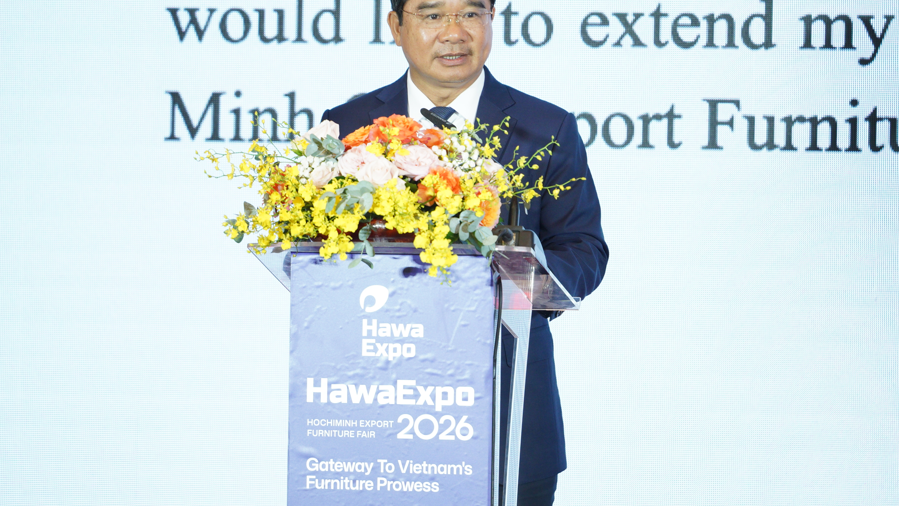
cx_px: 438
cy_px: 191
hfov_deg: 7.0
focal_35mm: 307
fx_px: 7319
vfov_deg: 4.0
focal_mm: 180
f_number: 2.8
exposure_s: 1/200
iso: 800
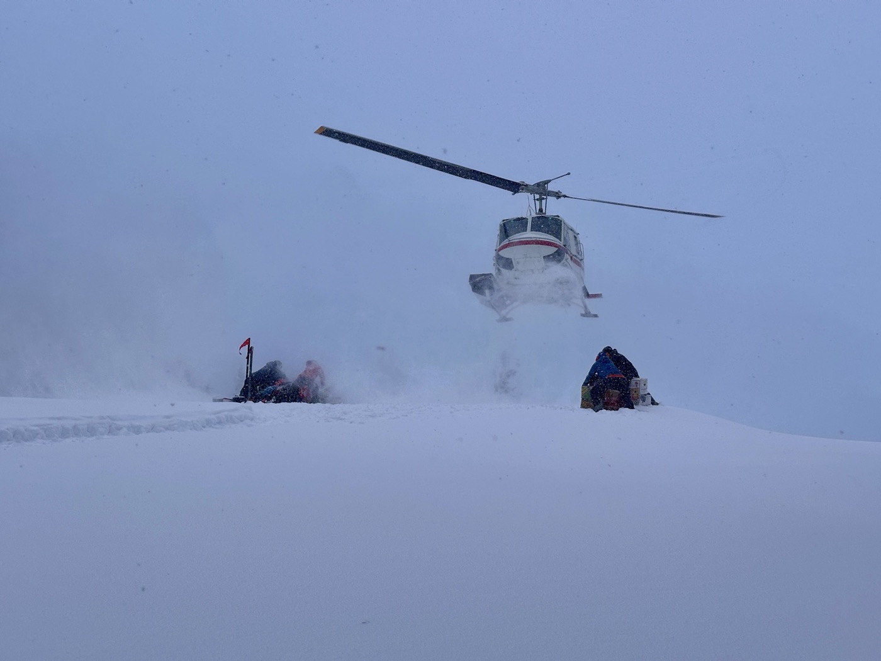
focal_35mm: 48
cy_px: 330
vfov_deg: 30.3
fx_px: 1222
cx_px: 440
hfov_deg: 39.7
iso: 64
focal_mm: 6.86
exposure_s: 1/1695
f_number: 1.78
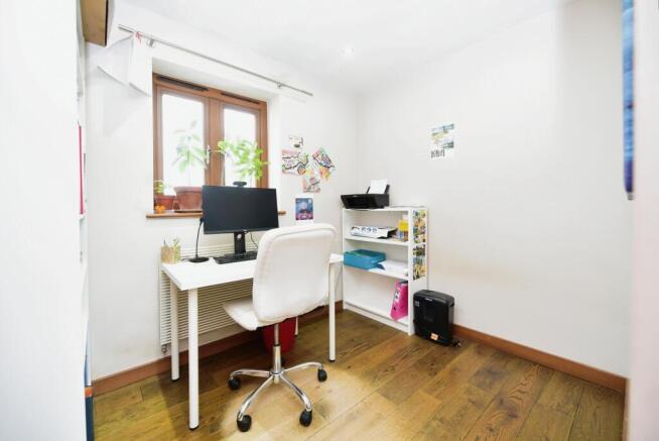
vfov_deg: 81.3
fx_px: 256
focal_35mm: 14
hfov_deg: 104.2
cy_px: 220
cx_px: 330
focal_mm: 14
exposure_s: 1/30
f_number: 2.8
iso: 400
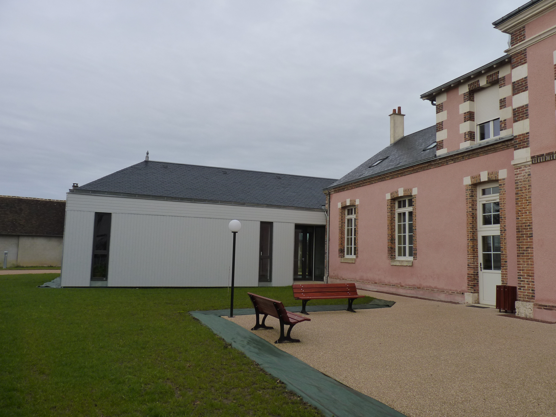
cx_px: 278
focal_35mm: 27
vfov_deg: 51.4
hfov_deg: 65.3
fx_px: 434
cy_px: 208
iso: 125
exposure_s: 1/200
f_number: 4
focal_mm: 4.8
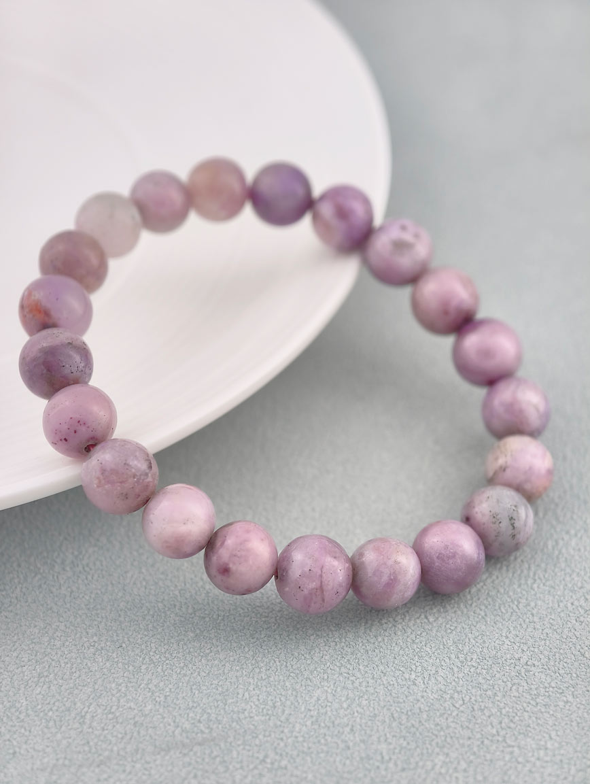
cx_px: 295
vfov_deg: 23.0
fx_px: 1927
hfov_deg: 17.4
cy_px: 392
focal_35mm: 85
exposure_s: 1/160
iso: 125
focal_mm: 22.48
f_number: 2.67
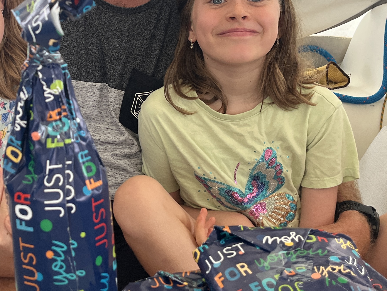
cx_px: 111
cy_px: 78
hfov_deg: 32.3
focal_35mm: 59
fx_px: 660
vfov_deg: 24.6
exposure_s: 1/121
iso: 100
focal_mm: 5.1
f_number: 1.6
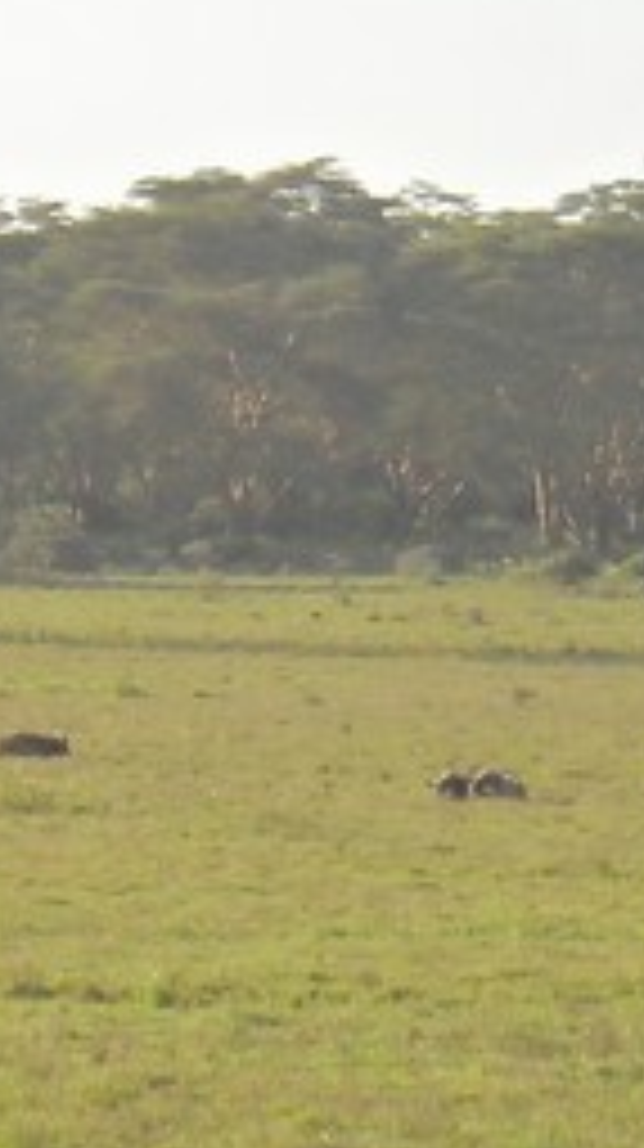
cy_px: 563
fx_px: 10924
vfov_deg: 6.0
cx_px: -167
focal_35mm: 359
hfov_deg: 3.4
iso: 67
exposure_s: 1/250
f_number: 4.7
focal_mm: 17.1
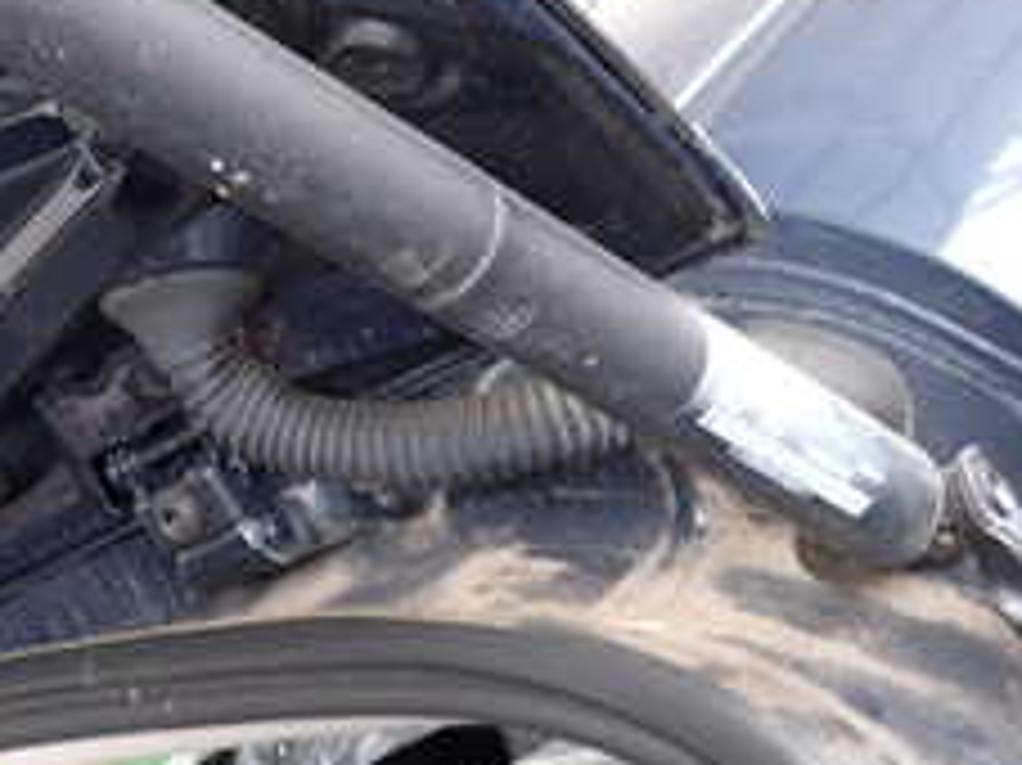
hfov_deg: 27.3
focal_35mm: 66
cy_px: 9
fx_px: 1948
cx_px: -63
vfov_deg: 21.5
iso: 200
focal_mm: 4.5
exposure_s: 1/60
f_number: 2
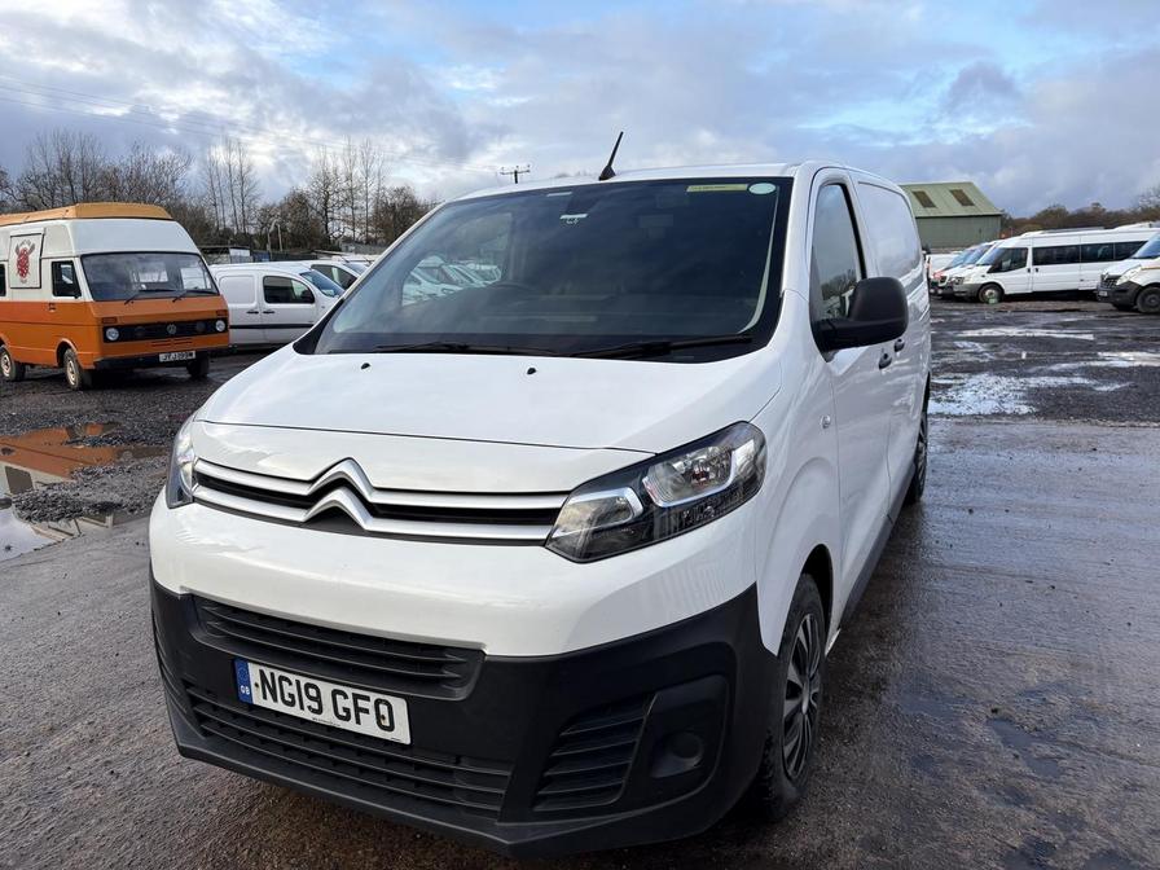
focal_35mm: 26
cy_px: 435
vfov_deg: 53.1
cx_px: 580
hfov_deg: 67.3
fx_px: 871
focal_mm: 5.96
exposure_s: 1/973
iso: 50
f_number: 1.6
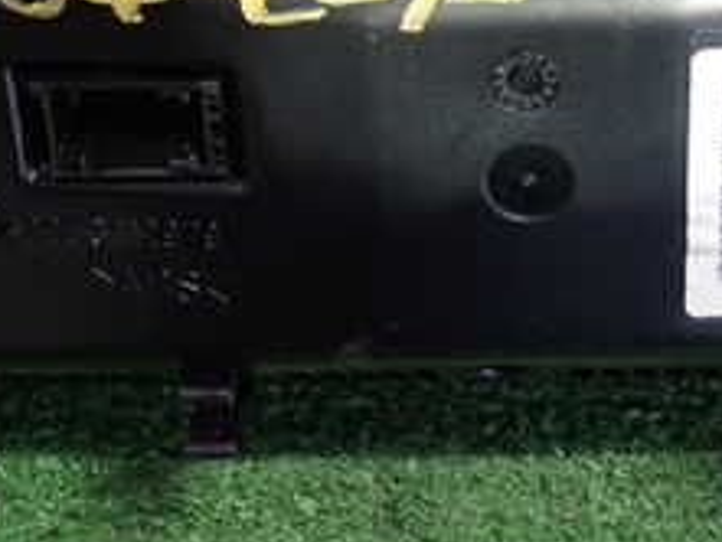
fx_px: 1816
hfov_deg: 22.3
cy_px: -98
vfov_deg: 16.3
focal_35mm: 87
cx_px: 516
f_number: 2.4
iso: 800
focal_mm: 5.79
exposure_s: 1/30
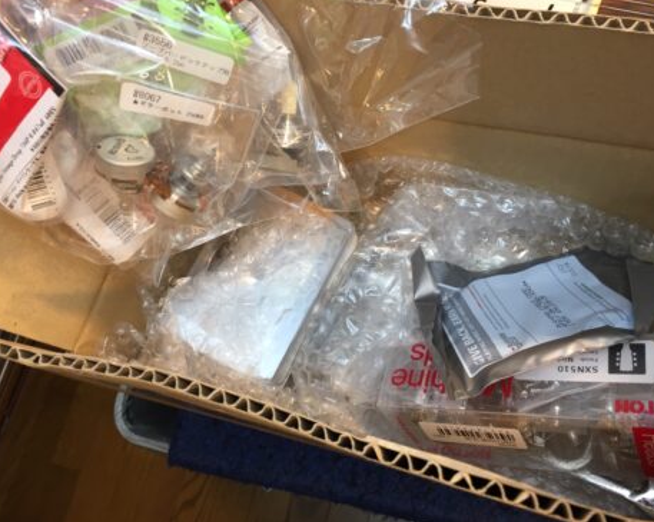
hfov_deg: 57.2
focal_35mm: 31
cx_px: 345
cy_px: 257
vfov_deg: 47.1
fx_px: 600
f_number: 2.2
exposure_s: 1/33
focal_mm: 4.15
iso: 80
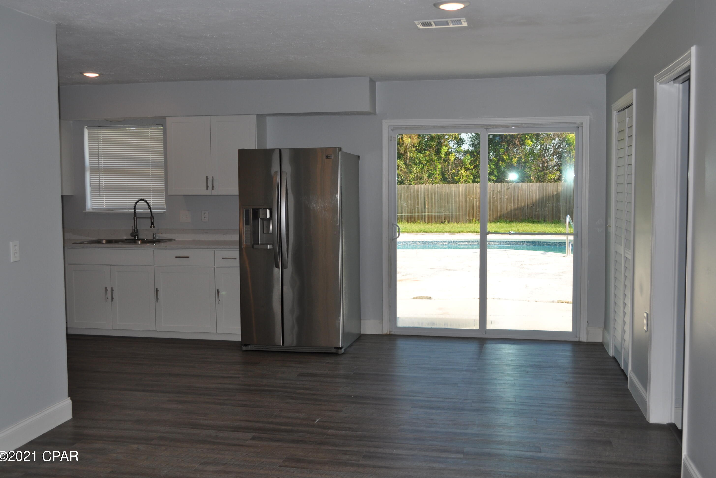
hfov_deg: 51.9
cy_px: 234
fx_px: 736
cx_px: 365
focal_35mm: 37
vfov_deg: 35.9
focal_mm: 24
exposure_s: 1/200
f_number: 6.3
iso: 200
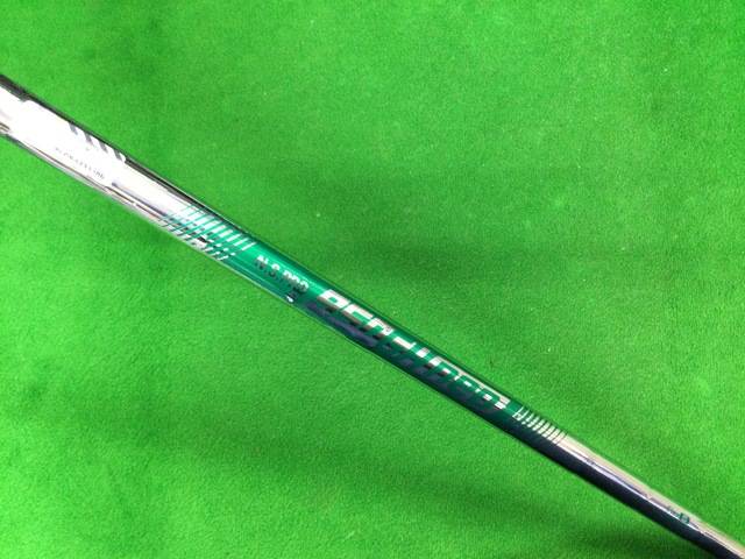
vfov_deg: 45.4
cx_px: 372
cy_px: 280
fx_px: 667
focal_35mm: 31
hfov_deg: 58.4
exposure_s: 1/24
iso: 200
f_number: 2.4
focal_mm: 3.3
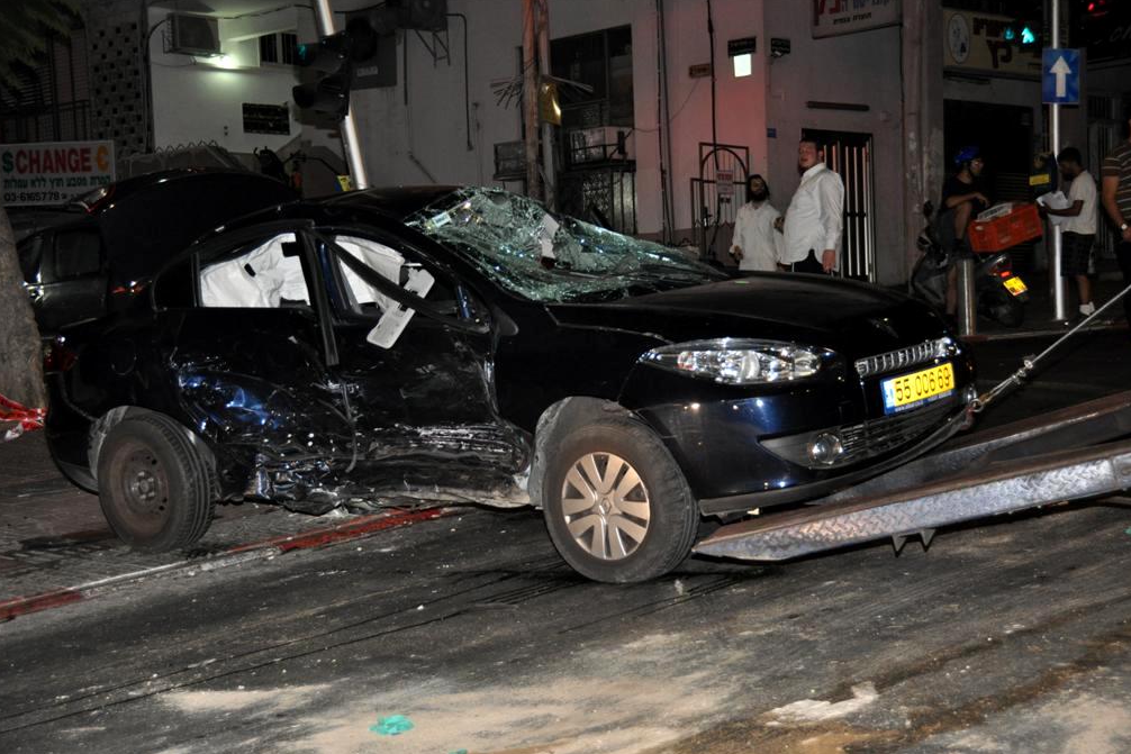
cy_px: 375
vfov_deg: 22.3
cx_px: 566
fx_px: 1917
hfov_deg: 32.9
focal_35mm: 61
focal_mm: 40
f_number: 4.5
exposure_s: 1/60
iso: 800
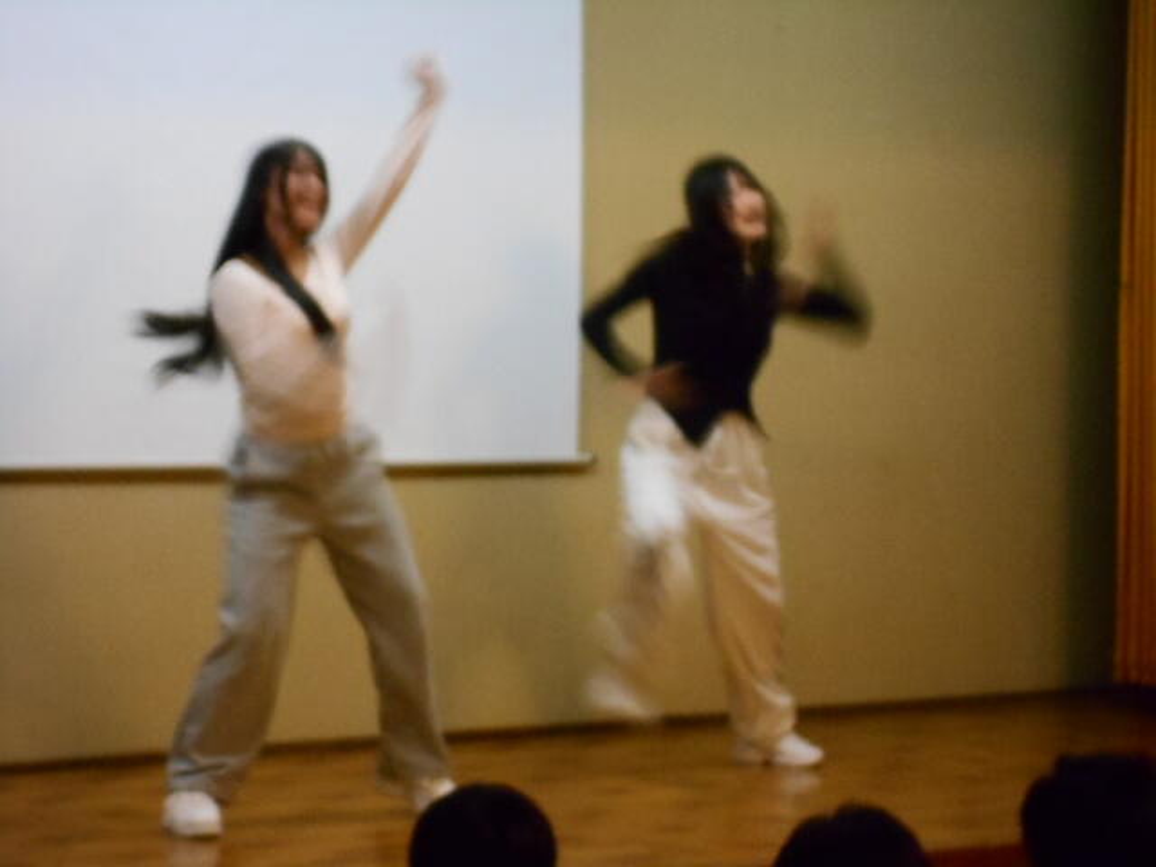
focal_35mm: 113
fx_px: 3774
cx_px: 578
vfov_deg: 13.1
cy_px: 434
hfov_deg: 17.4
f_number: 6
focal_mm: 20.1
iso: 800
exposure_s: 1/20
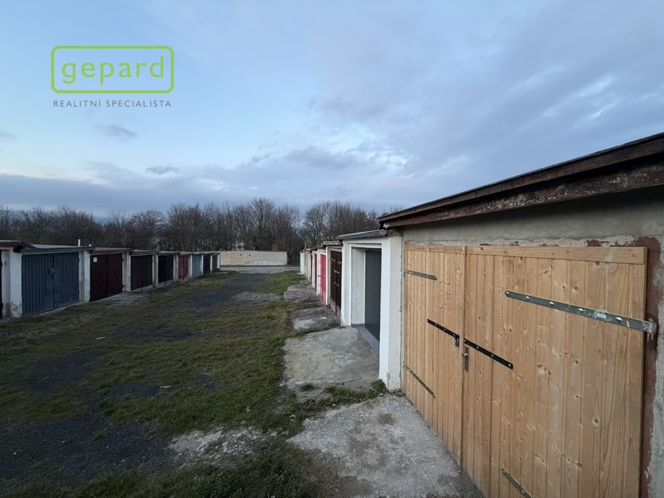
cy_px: 249
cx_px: 332
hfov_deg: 102.1
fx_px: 269
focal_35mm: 14
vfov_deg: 85.7
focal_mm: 2.22
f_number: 2.2
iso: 250
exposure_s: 1/121
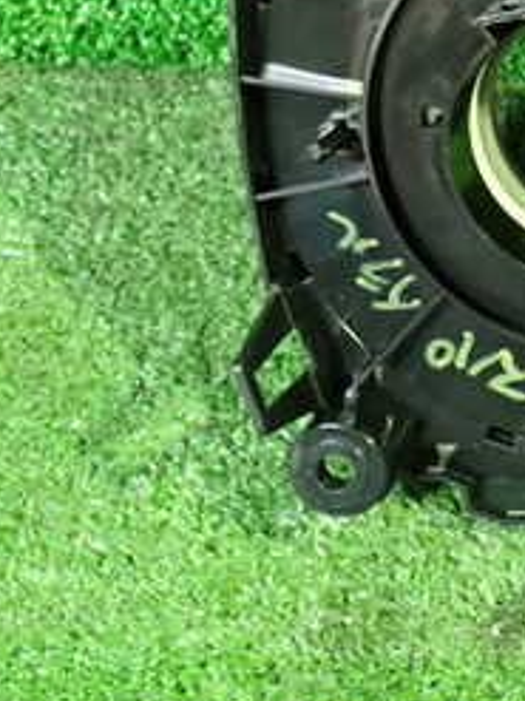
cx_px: 624
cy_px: 150
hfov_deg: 19.1
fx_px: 1477
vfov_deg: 26.2
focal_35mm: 73
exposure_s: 1/25
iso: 800
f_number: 2.3
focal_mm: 5.4
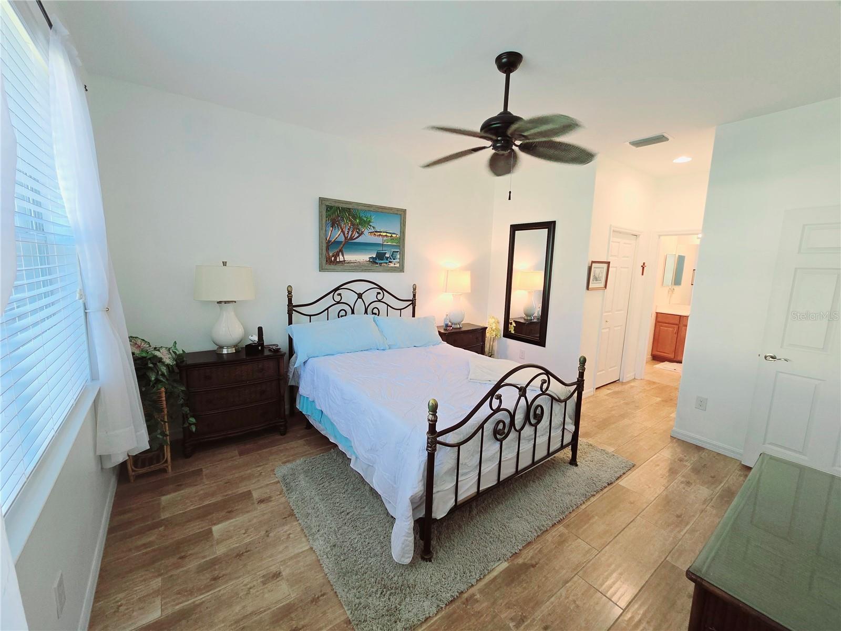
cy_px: 316
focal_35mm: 13
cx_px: 420
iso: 125
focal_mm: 2.2
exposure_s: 1/60.2
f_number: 2.2
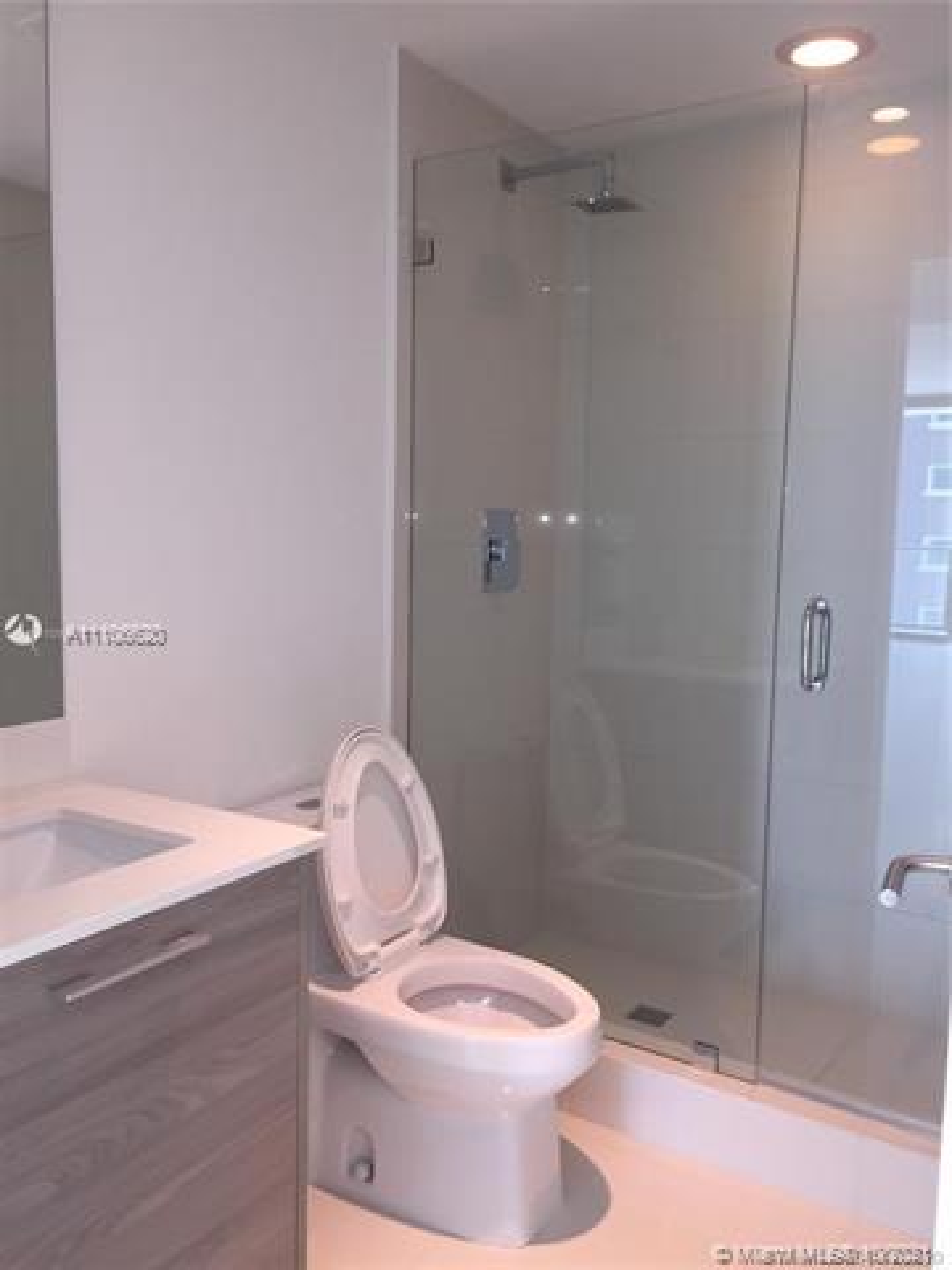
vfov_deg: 61.7
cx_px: 476
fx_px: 1063
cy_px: 635
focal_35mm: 29
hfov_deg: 48.2
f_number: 2.2
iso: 40
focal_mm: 4.15
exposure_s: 1/30
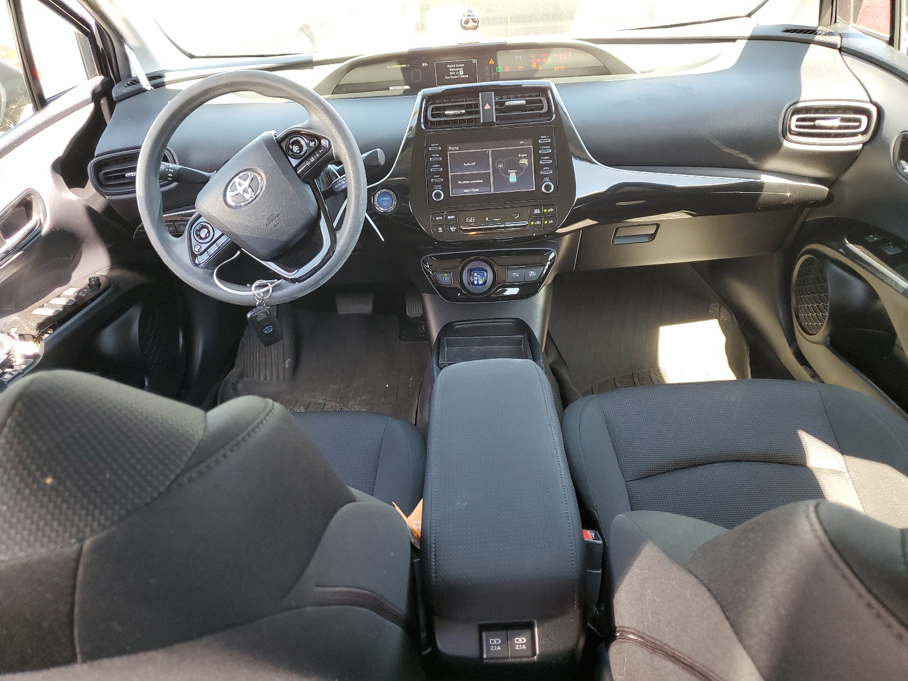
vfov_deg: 53.1
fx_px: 682
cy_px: 340
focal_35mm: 26
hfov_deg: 67.3
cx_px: 454
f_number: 1.5
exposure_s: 1/100
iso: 85
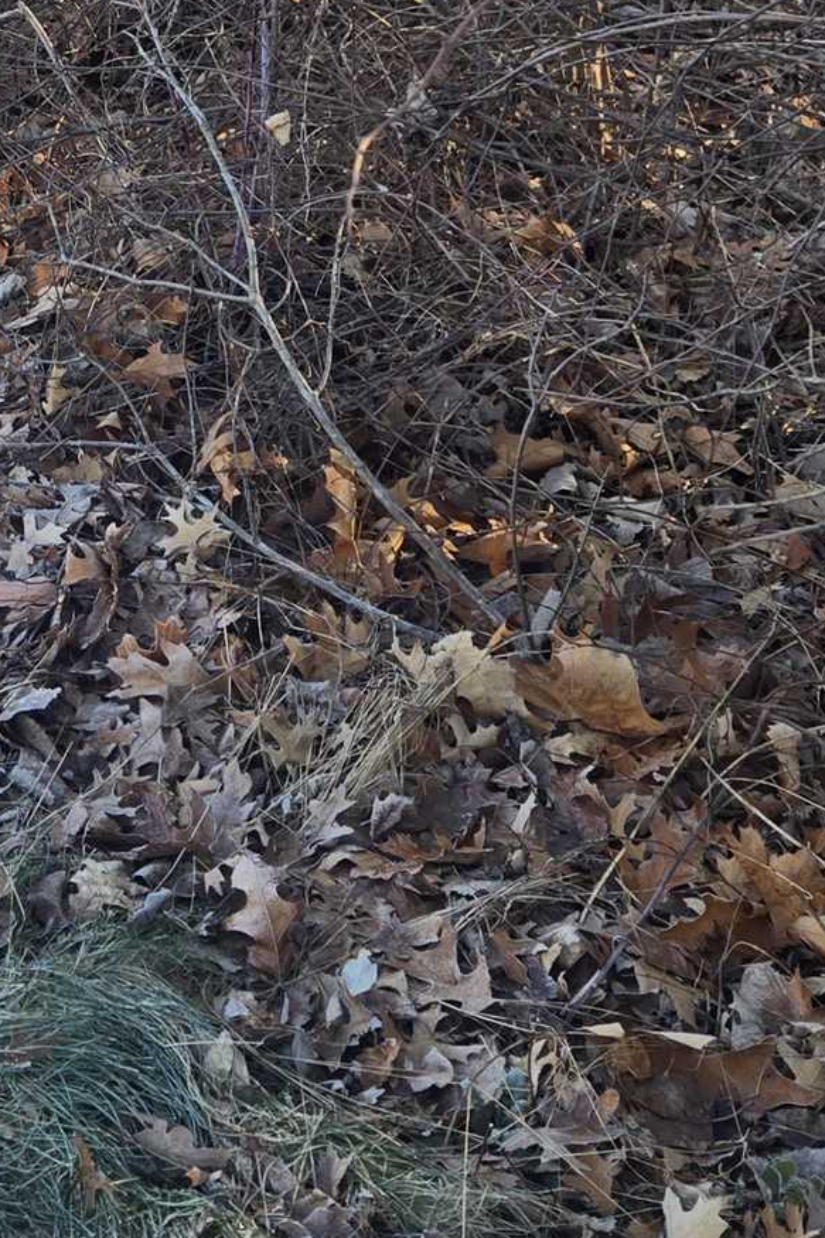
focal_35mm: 63
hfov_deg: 20.2
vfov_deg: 29.9
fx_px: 2166
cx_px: -174
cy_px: 25
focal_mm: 5.4
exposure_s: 1/265
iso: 25
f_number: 1.8
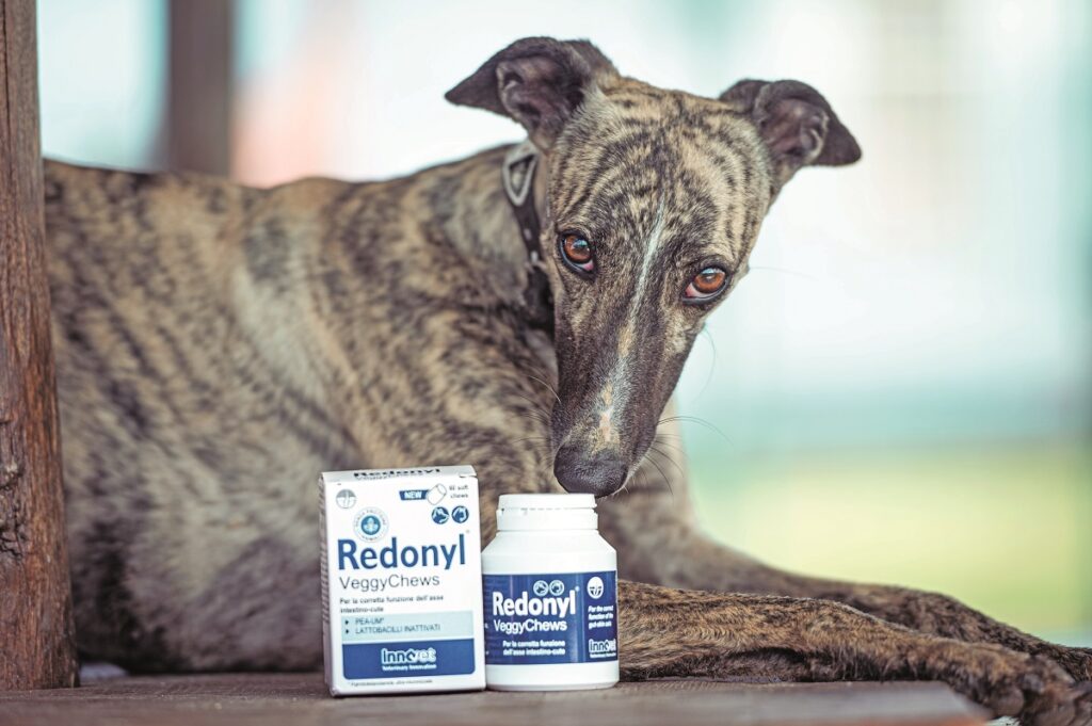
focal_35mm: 200
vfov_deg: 6.9
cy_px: 363
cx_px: 546
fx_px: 6062
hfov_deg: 10.3
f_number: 2.8
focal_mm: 200
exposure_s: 1/1250
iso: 250
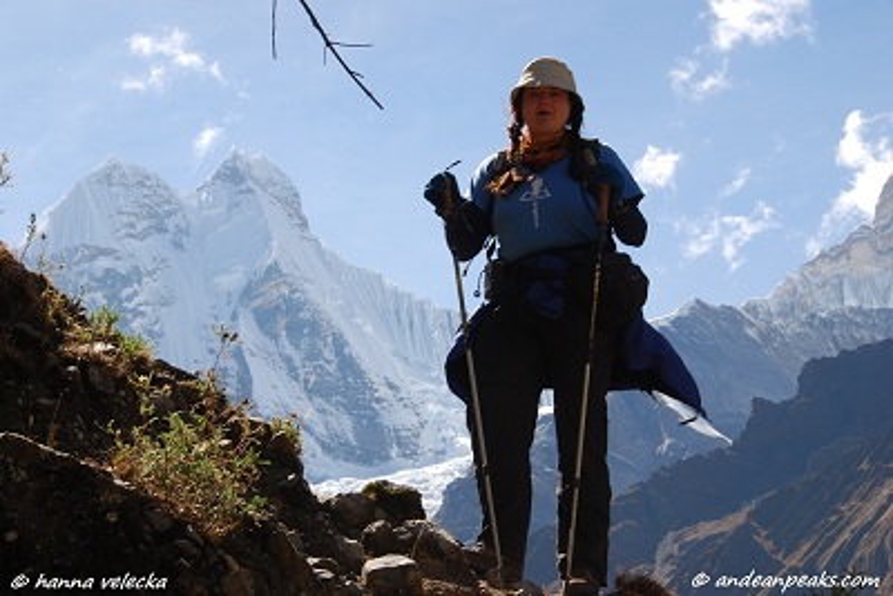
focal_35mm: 105
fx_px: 2605
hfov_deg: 19.4
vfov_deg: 13.1
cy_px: 298
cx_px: 446
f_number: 16
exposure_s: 1/80
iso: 160
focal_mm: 70
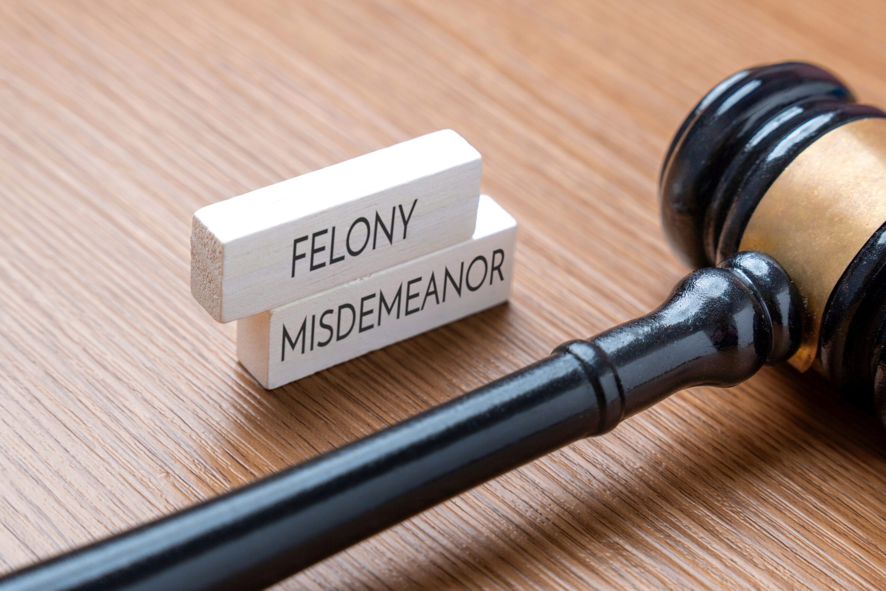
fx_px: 2436
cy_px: 296
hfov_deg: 20.6
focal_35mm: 99
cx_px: 443
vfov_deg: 13.8
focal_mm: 66
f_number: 5.6
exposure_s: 1/60
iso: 100
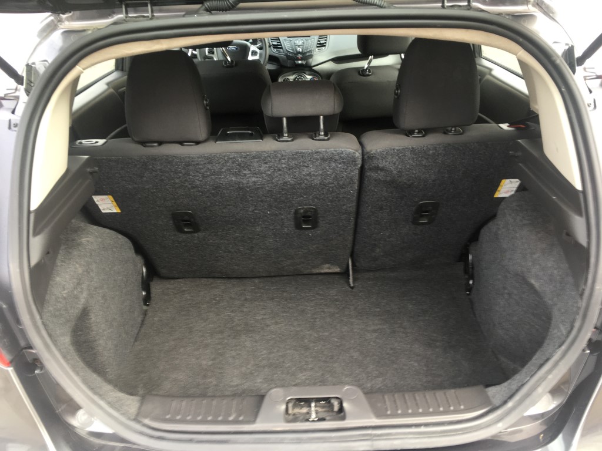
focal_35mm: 29
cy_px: 226
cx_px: 301
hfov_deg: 61.7
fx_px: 504
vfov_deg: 48.2
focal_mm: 4.15
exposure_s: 1/60
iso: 32
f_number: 2.2
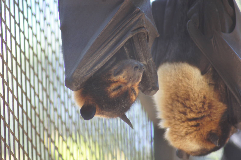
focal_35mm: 450
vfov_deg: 3.1
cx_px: 120
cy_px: 80
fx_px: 3011
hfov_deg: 4.6
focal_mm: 300
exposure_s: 1/40
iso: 400
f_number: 5.6
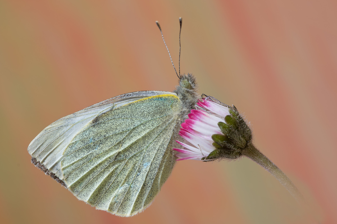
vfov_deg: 9.1
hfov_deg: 13.7
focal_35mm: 150
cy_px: 112
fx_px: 1403
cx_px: 168
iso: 100
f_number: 11
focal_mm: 100
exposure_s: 1/2
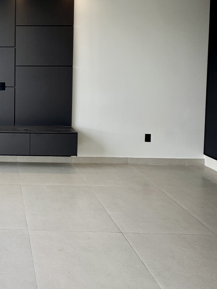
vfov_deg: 57.1
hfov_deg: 39.9
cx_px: -9
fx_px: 251
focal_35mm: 30
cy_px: 74
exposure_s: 1/99
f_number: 2.2
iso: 50
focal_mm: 2.22
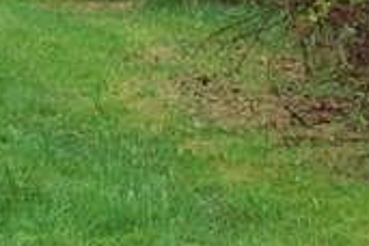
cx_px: -188
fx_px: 3960
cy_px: -309
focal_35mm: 386
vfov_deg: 3.5
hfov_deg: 5.3
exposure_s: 1/60
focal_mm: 55
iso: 200
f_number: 5.6
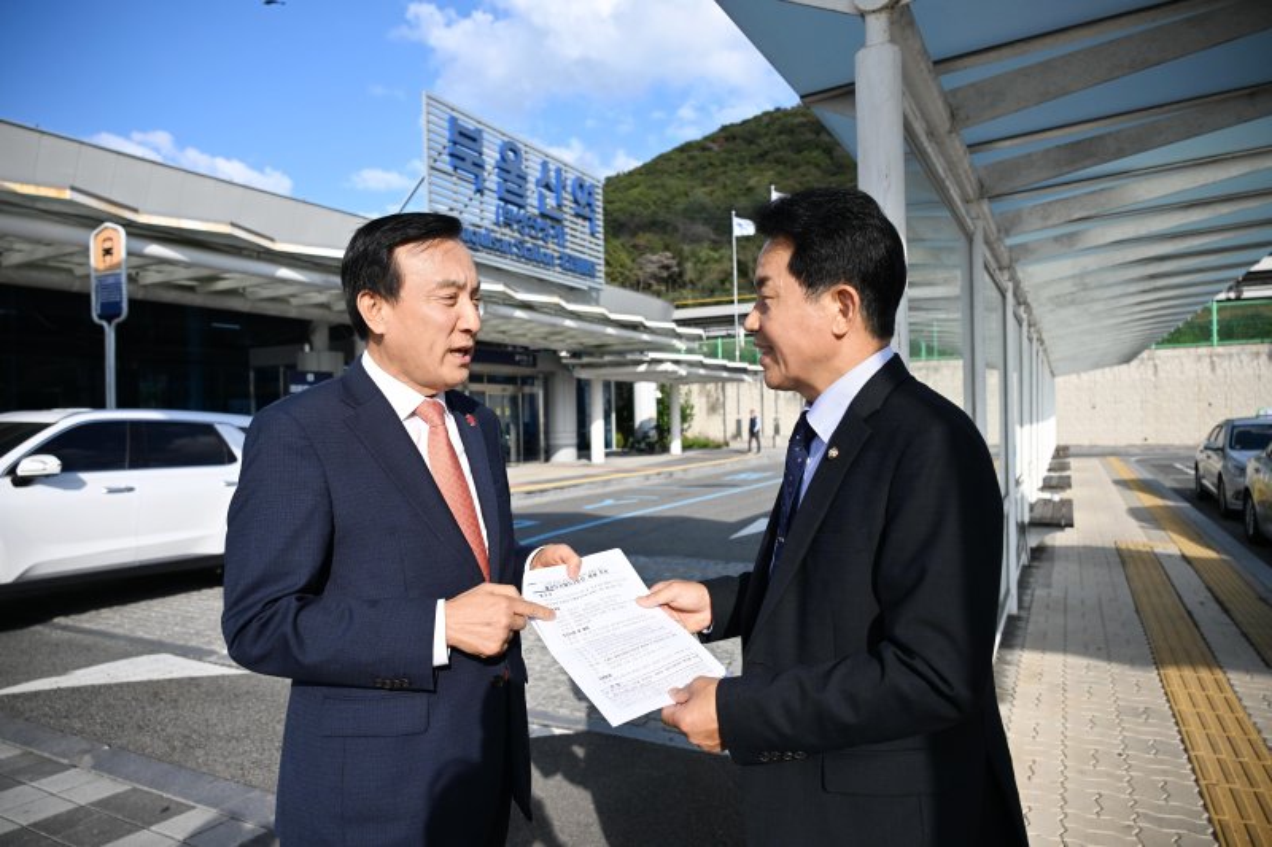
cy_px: 424
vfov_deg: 53.1
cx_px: 636
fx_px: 848
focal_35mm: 24
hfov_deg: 73.8
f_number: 4.5
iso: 320
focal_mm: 24
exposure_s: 1/2000
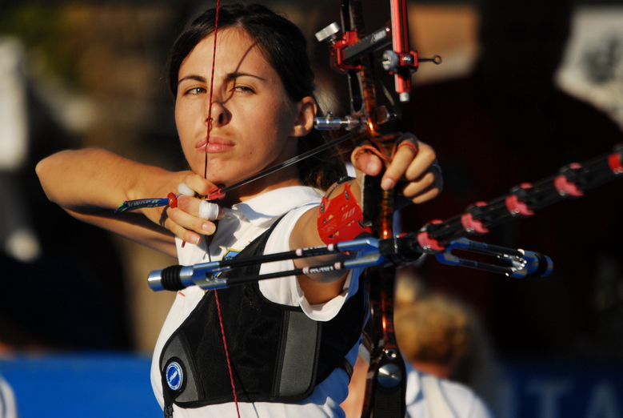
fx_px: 10399
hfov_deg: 3.4
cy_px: 209
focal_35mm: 600
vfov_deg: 2.3
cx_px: 312
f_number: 5.6
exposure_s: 1/2000
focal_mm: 400
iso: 400
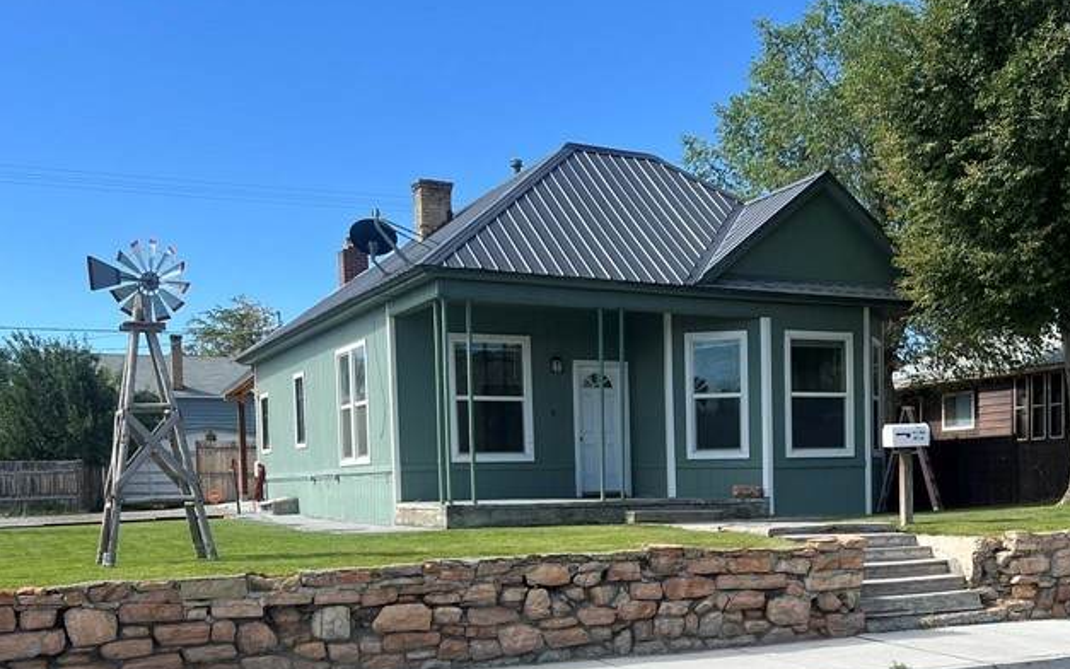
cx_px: 724
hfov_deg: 43.7
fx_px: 1312
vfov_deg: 27.9
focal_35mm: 45
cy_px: 553
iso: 50
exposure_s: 1/1934
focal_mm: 5.7
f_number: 1.5
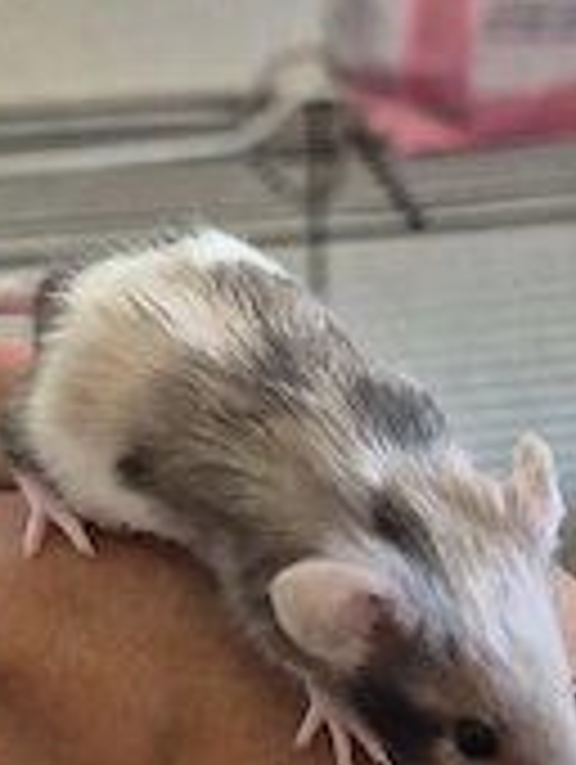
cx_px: 180
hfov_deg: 26.9
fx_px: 1195
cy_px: 342
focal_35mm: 54
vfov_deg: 35.5
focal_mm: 5.4
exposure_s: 1/100
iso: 200
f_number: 1.8
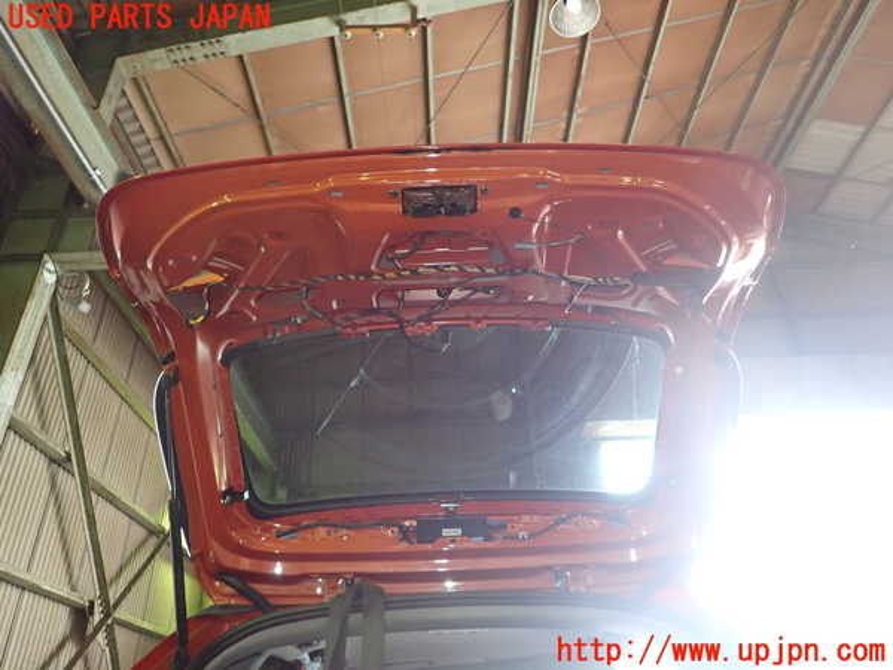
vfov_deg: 54.9
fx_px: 645
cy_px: 335
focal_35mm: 25
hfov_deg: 69.4
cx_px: 446
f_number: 2
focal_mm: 4.5
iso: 250
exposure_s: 1/30
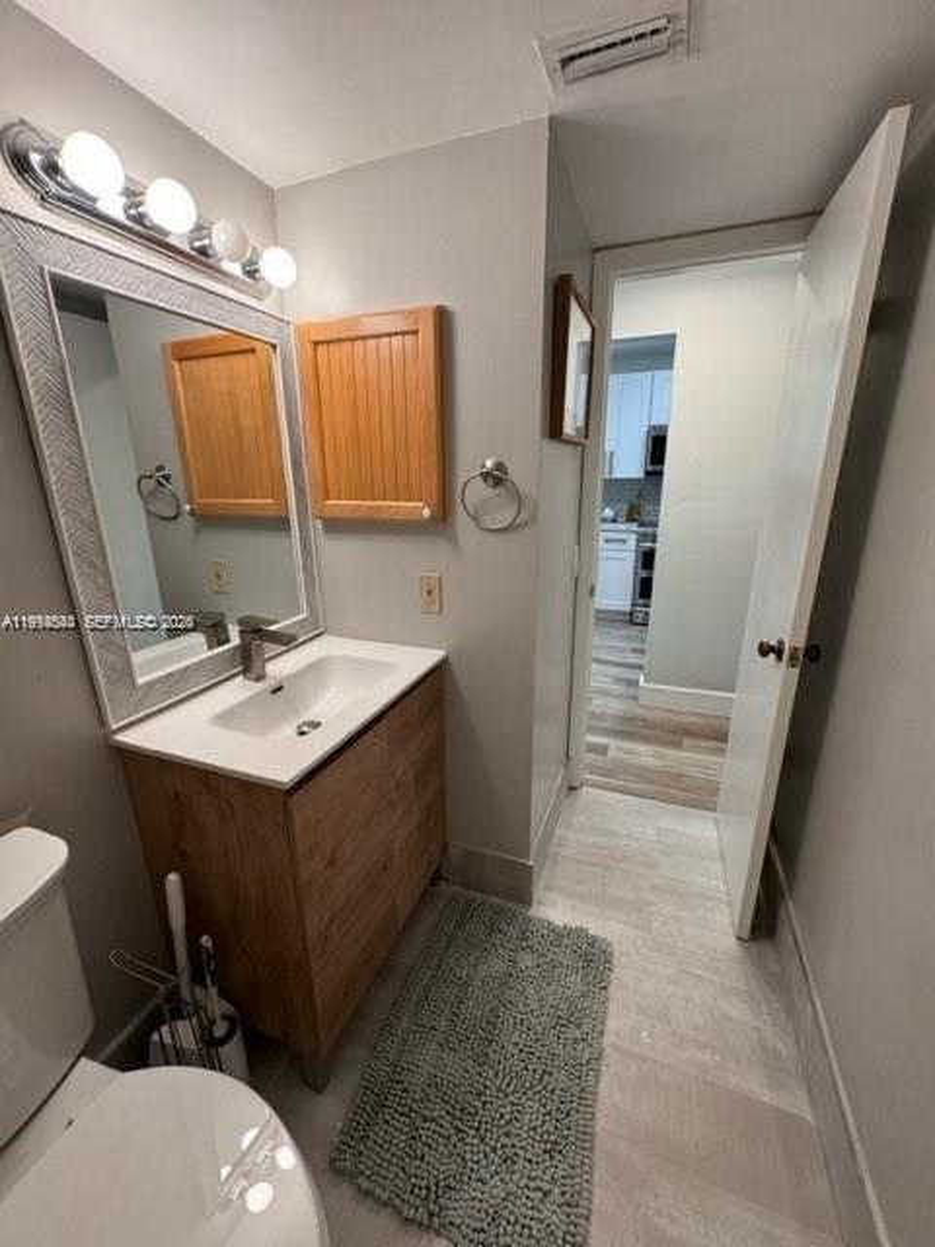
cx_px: 468
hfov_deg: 85.7
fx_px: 504
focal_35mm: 14
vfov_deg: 102.1
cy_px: 624
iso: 250
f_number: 2.2
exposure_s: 1/120
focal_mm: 2.22
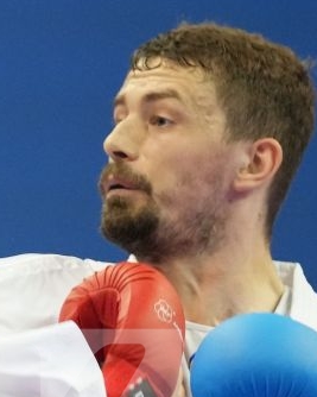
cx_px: -331
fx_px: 9257
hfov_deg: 2.0
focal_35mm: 789
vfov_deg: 2.5
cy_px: 437
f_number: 2.8
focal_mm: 156
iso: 4000
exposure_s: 1/1000
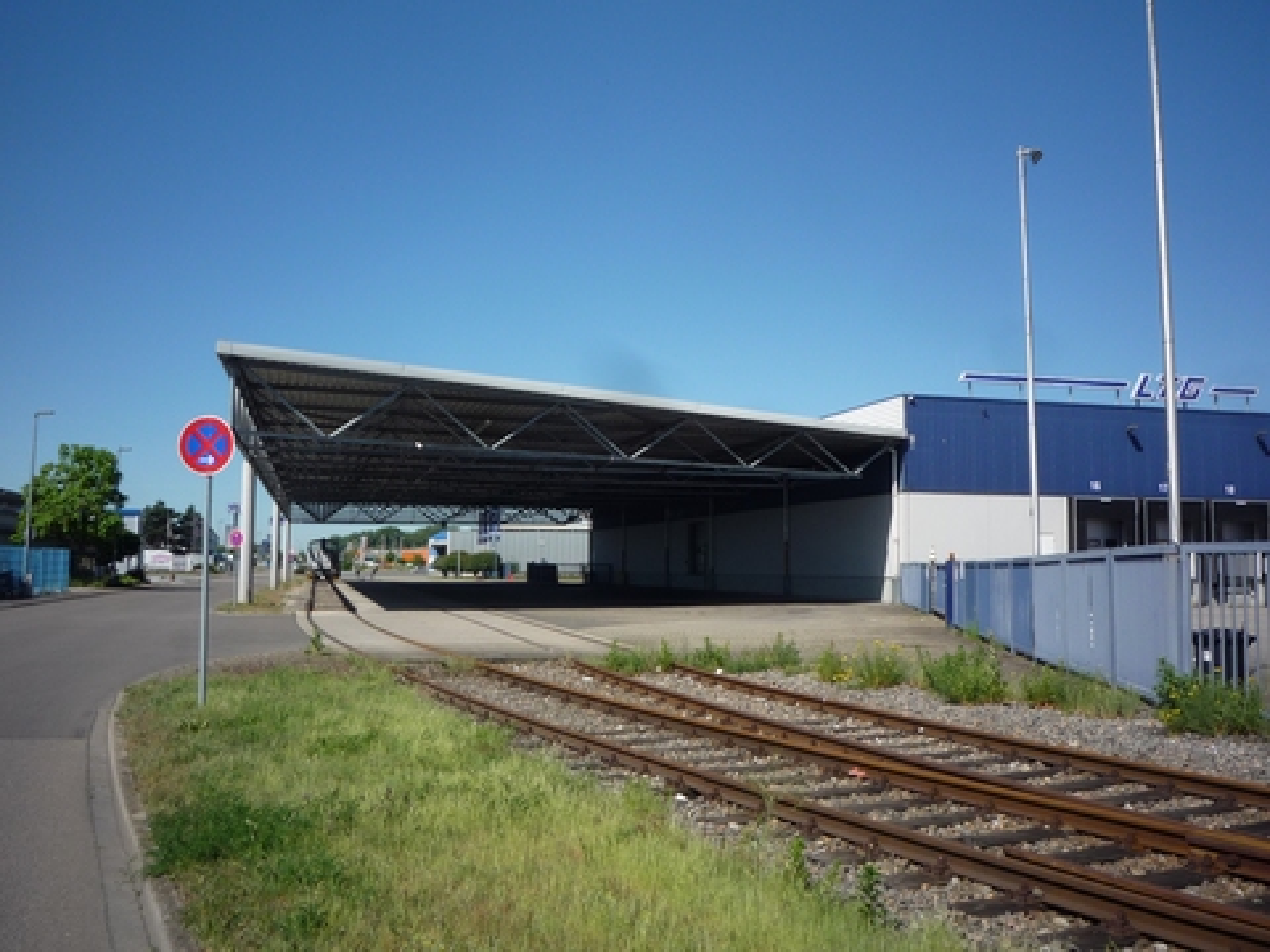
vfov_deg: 44.2
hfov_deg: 56.8
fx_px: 1174
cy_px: 476
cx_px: 635
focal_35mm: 32
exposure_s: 1/400
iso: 100
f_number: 5.6
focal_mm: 5.2
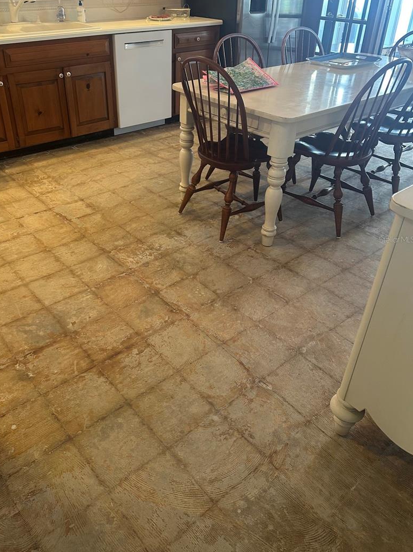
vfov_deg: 63.2
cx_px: 176
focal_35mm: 28
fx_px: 446
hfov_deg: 49.5
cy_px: 239
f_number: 1.78
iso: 200
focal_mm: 6.86
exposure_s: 1/60
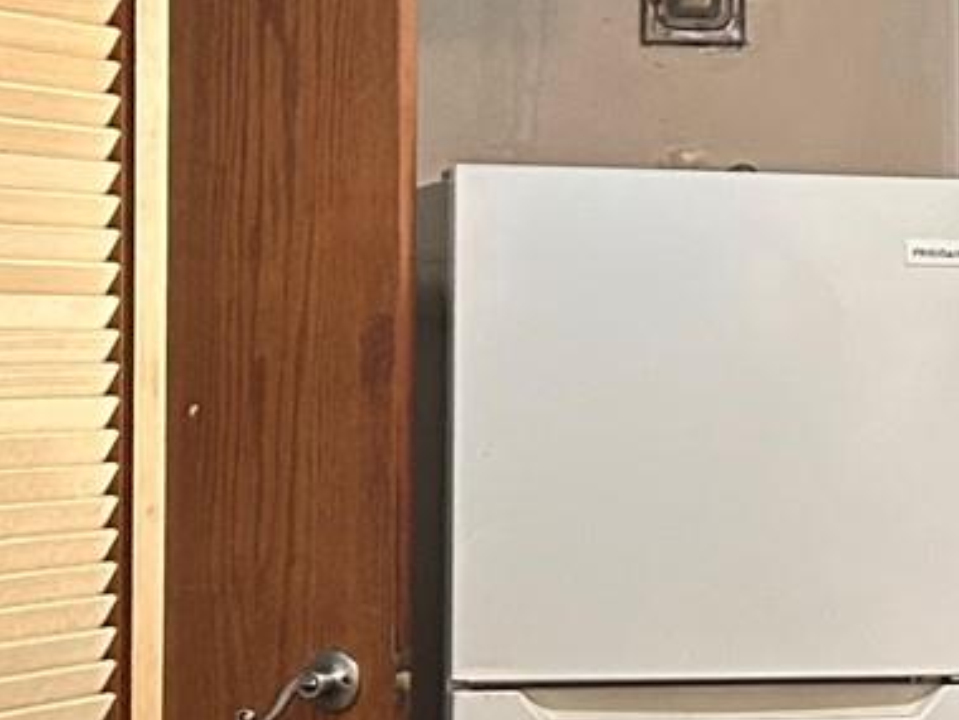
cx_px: 1123
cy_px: 503
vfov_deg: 10.6
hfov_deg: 13.7
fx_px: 3879
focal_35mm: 140
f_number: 1.5
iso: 500
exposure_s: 1/40
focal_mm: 5.7
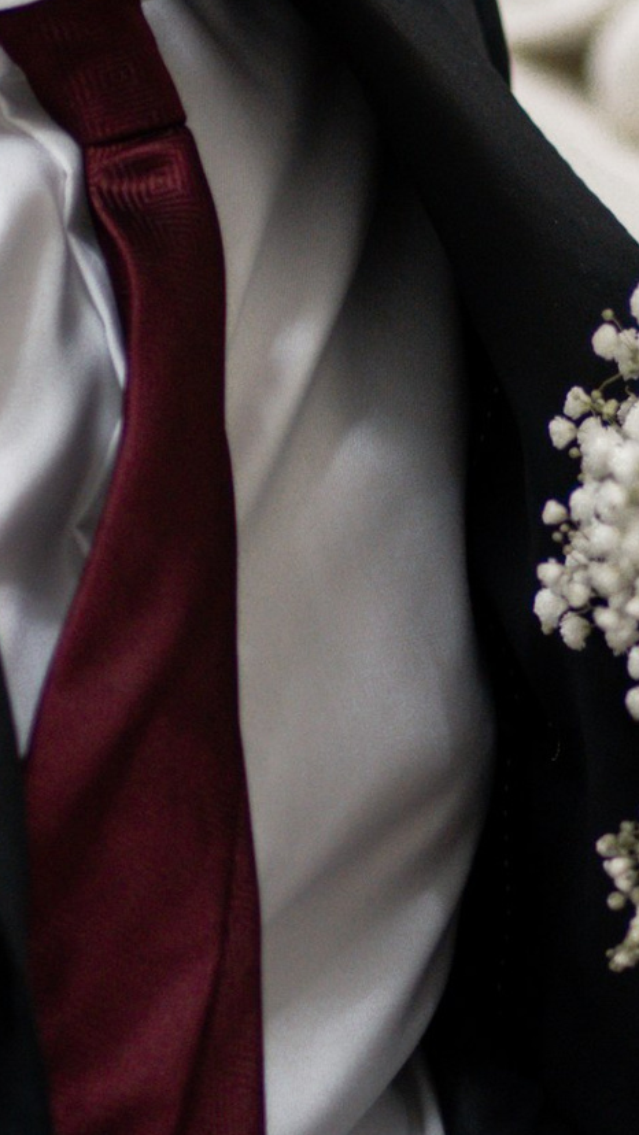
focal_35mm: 413
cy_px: 350
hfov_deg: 2.9
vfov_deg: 5.2
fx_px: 12435
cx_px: 524
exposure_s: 1/250
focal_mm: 85
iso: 640
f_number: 1.8
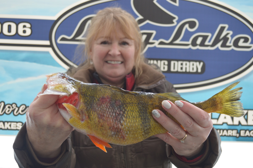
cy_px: 84
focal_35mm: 44
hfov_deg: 45.0
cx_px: 126
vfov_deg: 30.8
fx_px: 305
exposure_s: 1/30
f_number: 4.5
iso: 140
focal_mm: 29
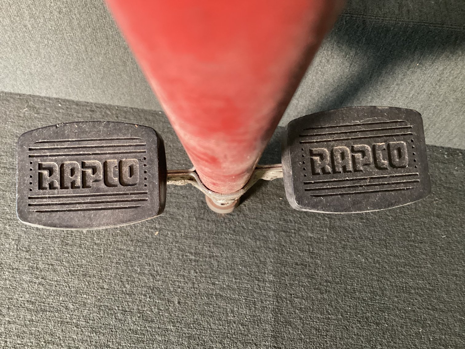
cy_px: 174
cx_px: 232
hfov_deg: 58.3
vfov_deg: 45.4
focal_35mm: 31
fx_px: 416
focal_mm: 3.3
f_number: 2.4
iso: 400
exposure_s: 1/30
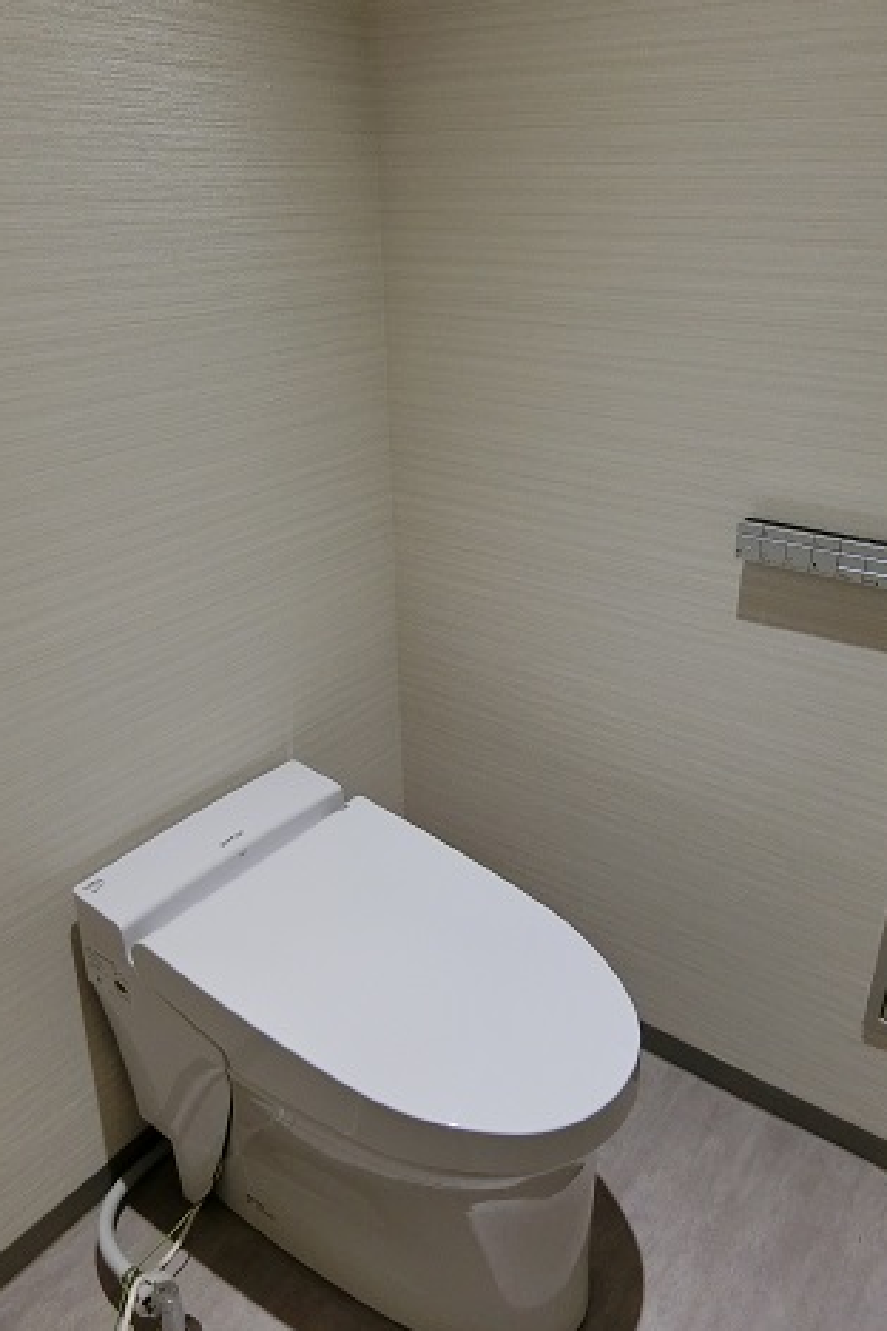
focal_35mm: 27
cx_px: 475
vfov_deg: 67.4
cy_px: 677
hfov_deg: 47.9
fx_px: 998
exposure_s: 1/125
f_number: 2.7
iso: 160
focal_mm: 4.06
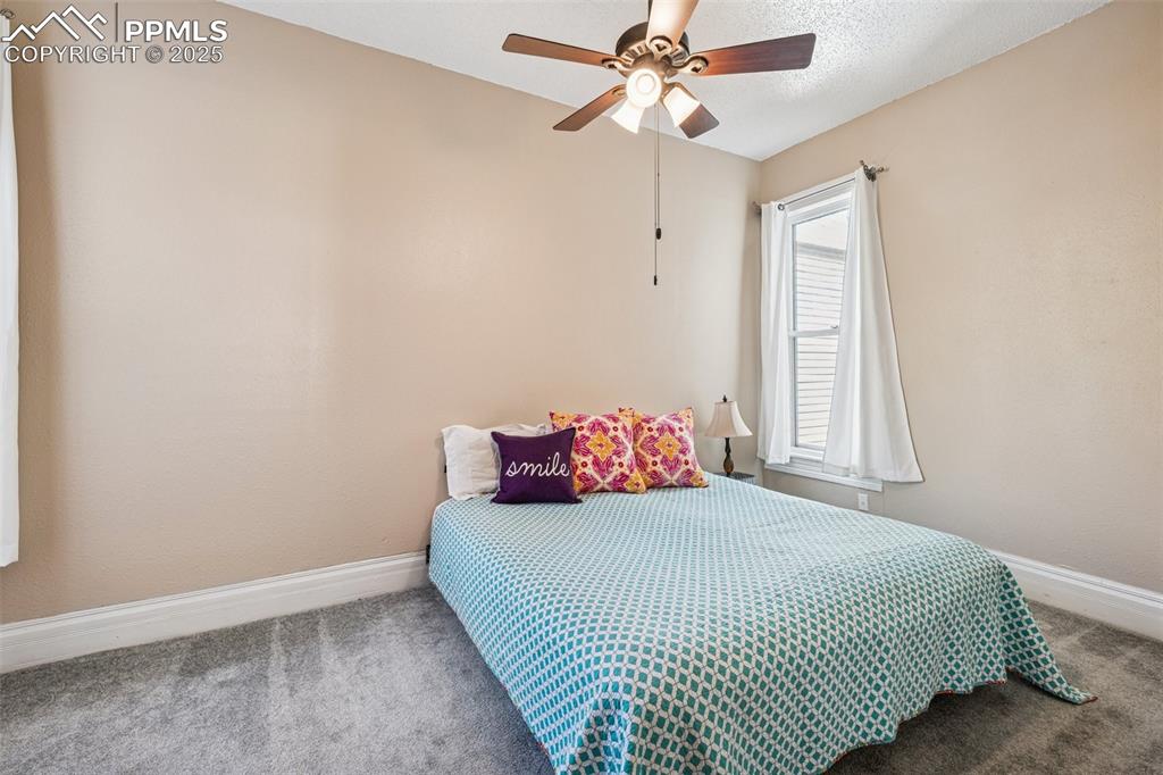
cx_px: 582
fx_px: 484
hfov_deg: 100.4
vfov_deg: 77.3
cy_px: 388
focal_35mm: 15
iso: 100
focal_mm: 15
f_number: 11
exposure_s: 1/2
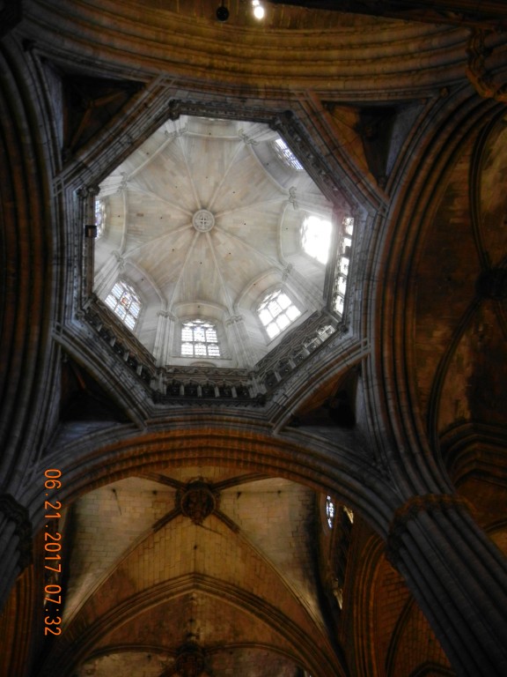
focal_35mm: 30
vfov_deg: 60.0
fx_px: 586
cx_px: 254
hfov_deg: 46.8
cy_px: 338
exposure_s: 1/55.5
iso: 640
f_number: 3.5
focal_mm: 5.4
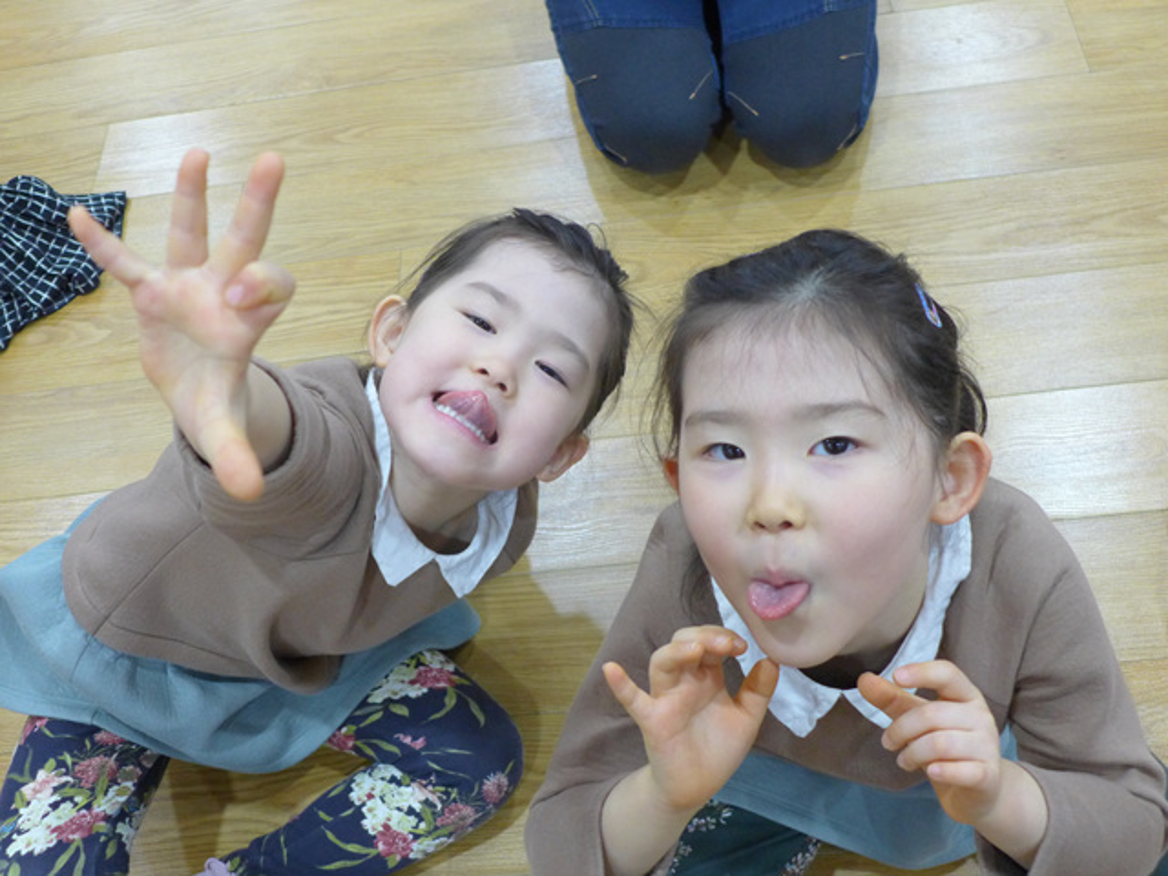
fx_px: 1350
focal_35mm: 40
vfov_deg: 36.0
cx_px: 584
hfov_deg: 46.8
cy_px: 438
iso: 500
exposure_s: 1/320
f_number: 1.7
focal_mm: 7.9
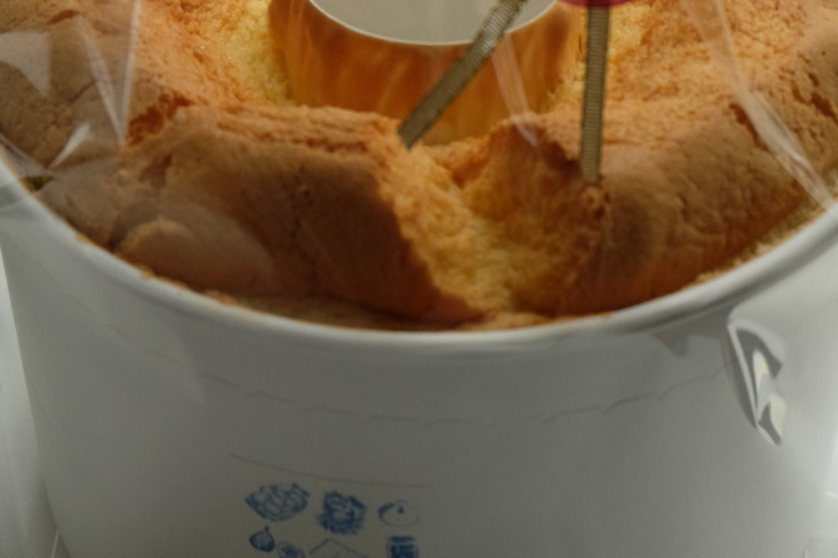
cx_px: 328
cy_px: -36
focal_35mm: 167
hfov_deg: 12.3
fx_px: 3886
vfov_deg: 8.2
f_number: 5.6
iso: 800
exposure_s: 1/38
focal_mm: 50
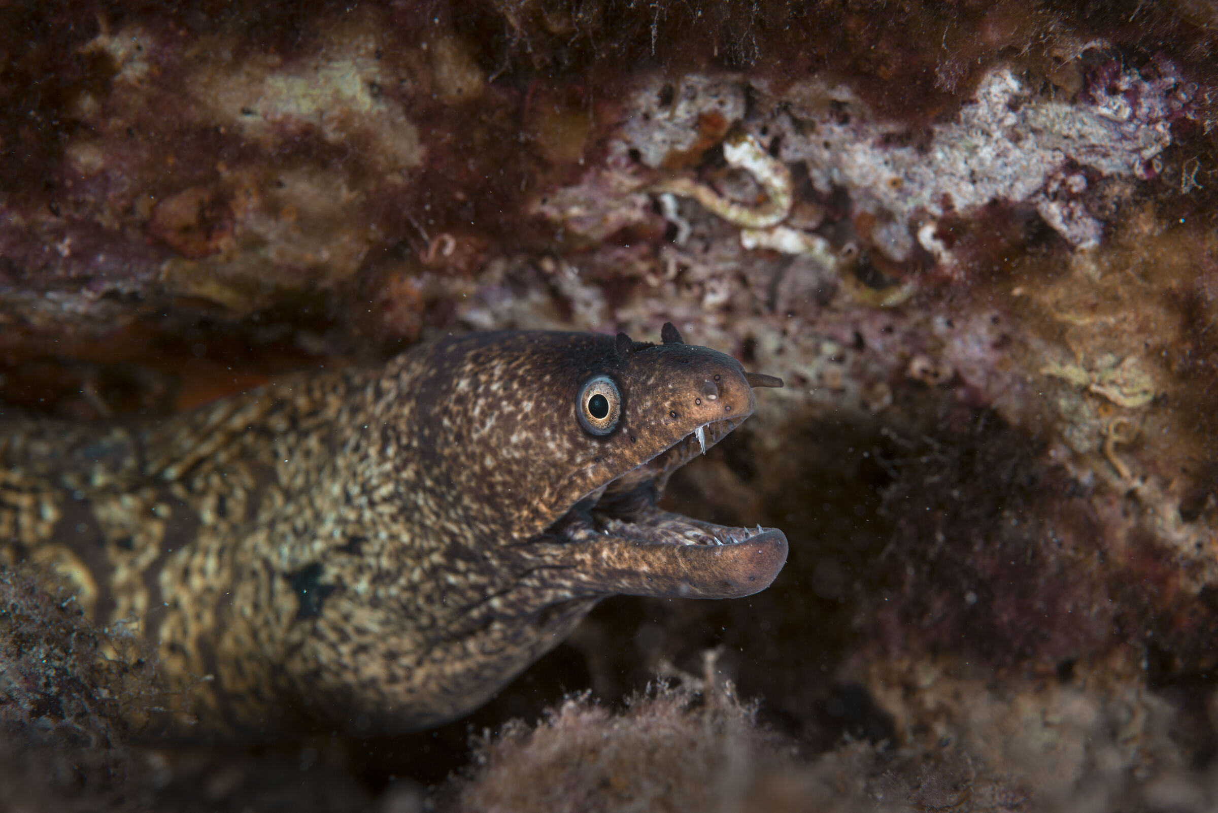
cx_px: 609
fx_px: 2031
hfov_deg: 33.4
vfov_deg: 22.6
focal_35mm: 60
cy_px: 406
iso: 160
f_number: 11
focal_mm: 60
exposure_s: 1/250
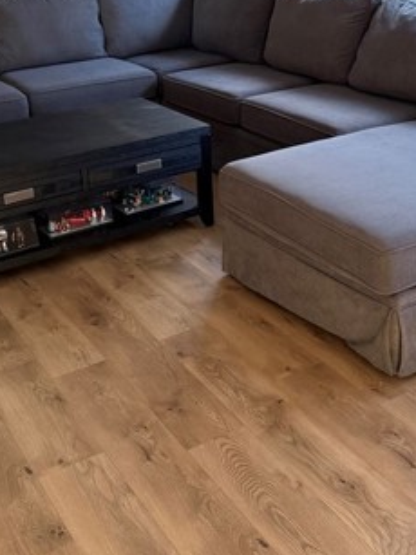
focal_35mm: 50
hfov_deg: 29.1
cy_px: 134
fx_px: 802
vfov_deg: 37.2
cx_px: 192
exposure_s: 1/60
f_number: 1.78
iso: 250
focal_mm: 6.76
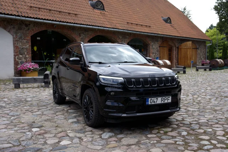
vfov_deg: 34.2
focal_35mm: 39
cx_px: 114
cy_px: 76
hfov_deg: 49.5
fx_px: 247
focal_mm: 39
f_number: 6.3
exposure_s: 1/320
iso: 200
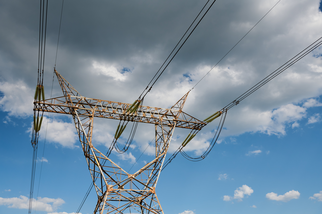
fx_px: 313
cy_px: 107
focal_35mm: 35
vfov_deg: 37.9
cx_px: 161
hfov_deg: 54.4
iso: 100
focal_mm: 35
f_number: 5.6
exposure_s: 1/2000
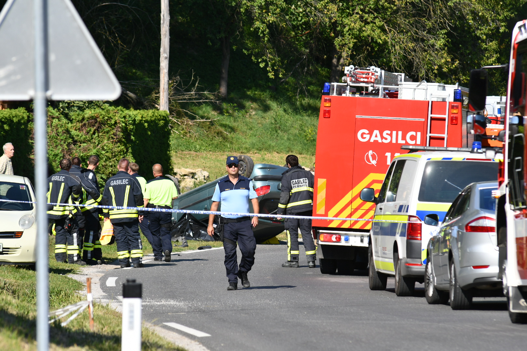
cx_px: 264
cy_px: 176
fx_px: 4391
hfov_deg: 6.9
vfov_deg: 4.6
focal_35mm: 300
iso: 200
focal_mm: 200
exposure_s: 1/1000
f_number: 5.6
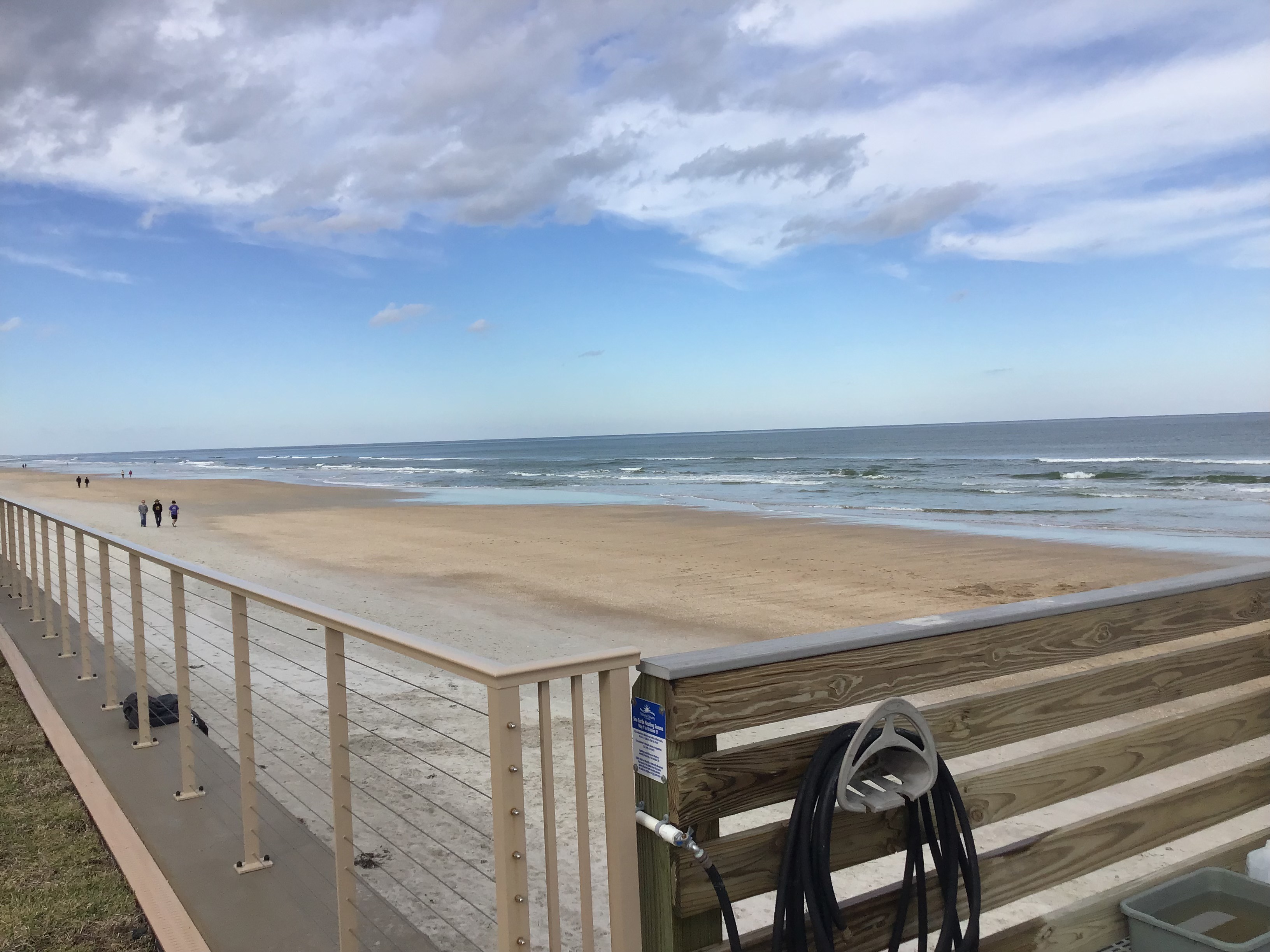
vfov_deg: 45.4
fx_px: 1137
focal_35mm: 31
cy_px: 476
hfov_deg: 58.4
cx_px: 635
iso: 25
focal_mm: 3.3
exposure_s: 1/1597
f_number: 2.4
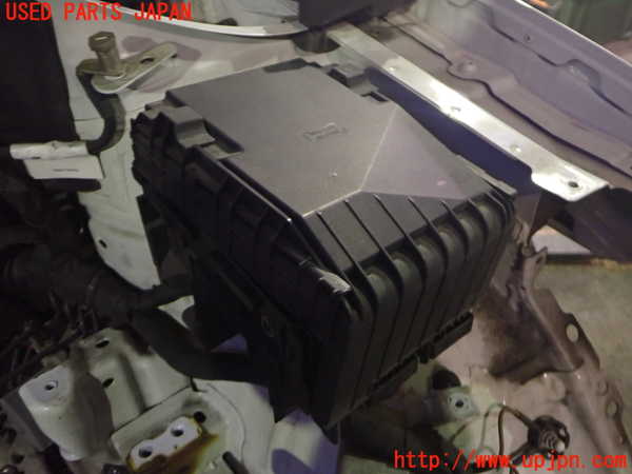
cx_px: 316
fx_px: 548
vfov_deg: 46.8
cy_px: 237
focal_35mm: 30
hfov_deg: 60.0
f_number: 2.3
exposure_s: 1/15
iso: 800
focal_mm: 5.4
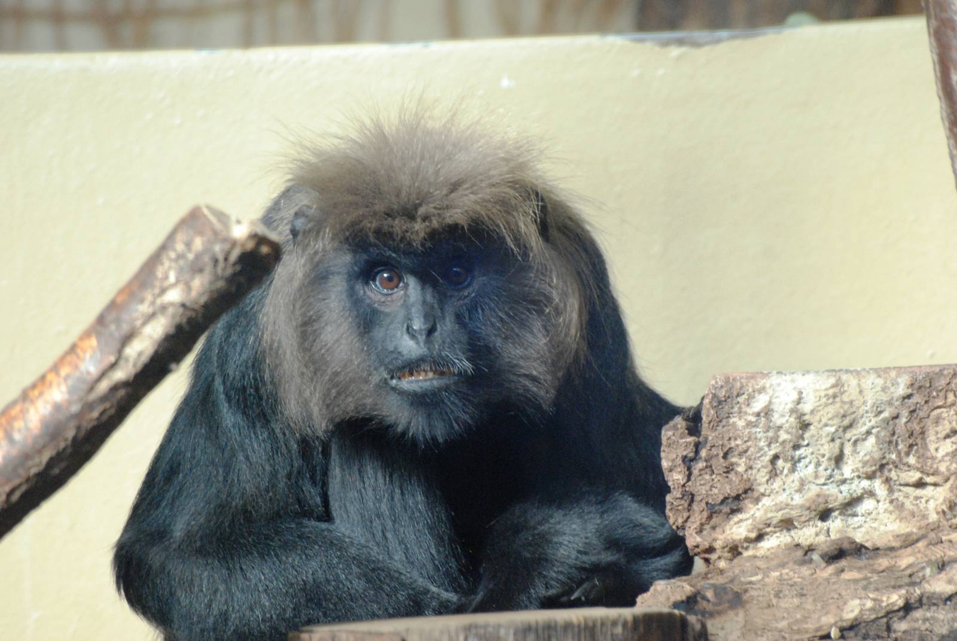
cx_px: 478
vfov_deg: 3.1
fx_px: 11977
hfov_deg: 4.6
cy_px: 320
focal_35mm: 450
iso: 1600
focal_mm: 300
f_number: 8
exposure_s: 1/160
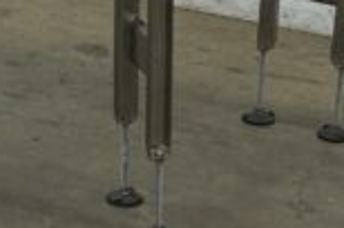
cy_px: -61
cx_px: 47
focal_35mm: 208
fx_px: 1983
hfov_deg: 9.9
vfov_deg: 6.5
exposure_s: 1/80
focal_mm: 23.39
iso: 250
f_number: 4
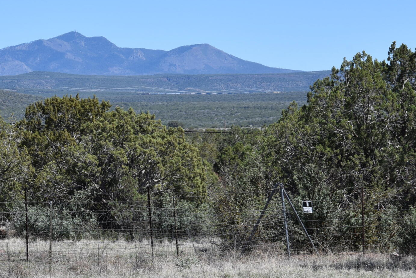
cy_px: 131
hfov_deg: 10.5
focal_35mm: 195
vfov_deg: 7.0
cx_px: 138
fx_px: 2253
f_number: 10
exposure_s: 1/400
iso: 200
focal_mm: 90
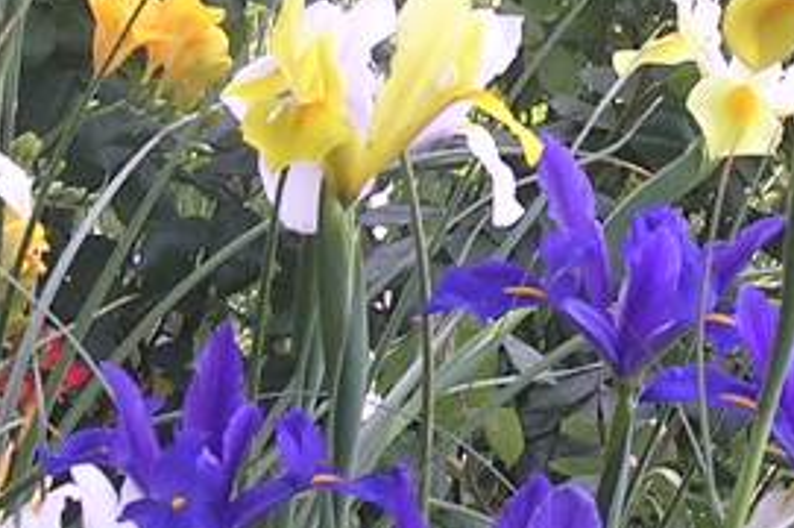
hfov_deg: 8.3
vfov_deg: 5.5
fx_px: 5463
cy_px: -155
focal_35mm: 248
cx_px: 642
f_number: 3.5
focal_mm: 9.6
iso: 100
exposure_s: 1/38.7
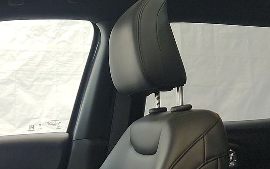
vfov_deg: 16.9
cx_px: 74
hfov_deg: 26.9
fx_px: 559
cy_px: 9
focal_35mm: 76
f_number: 1.8
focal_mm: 6.7
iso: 328
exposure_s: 1/59
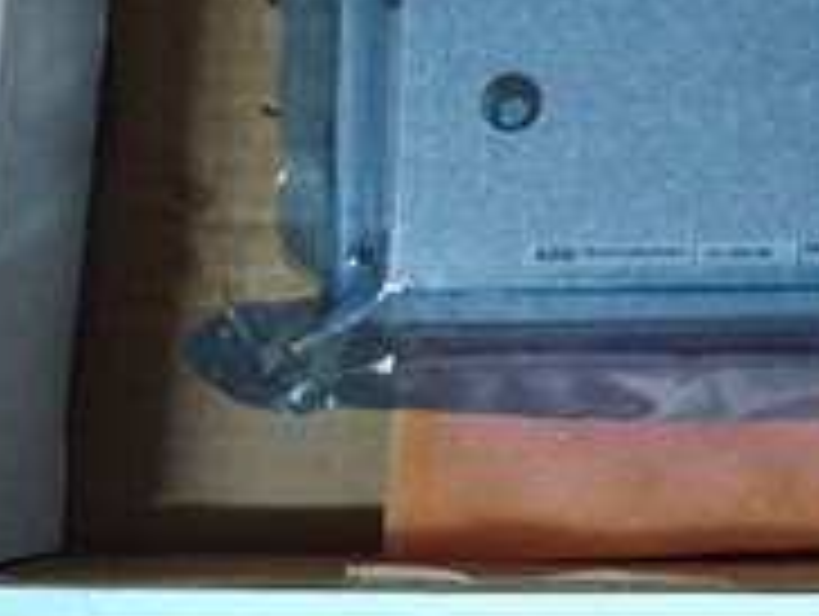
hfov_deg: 23.8
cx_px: 999
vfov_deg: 19.2
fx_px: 1753
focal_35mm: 74
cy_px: -43
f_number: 2
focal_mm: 3.79
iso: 716
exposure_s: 1/33
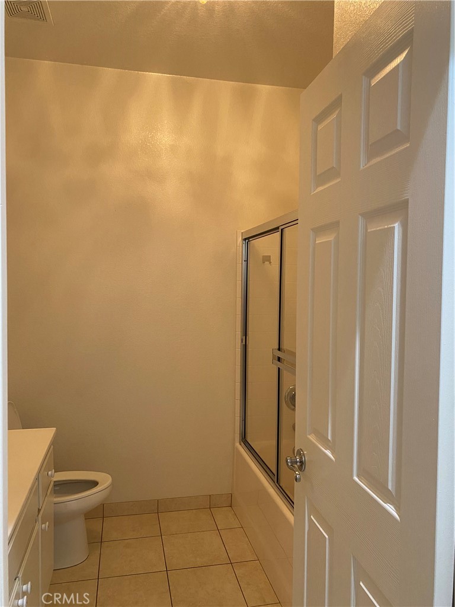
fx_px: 456
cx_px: 228
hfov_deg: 53.1
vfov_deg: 67.3
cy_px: 304
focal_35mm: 26
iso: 250
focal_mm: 4.25
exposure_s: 1/60
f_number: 1.8
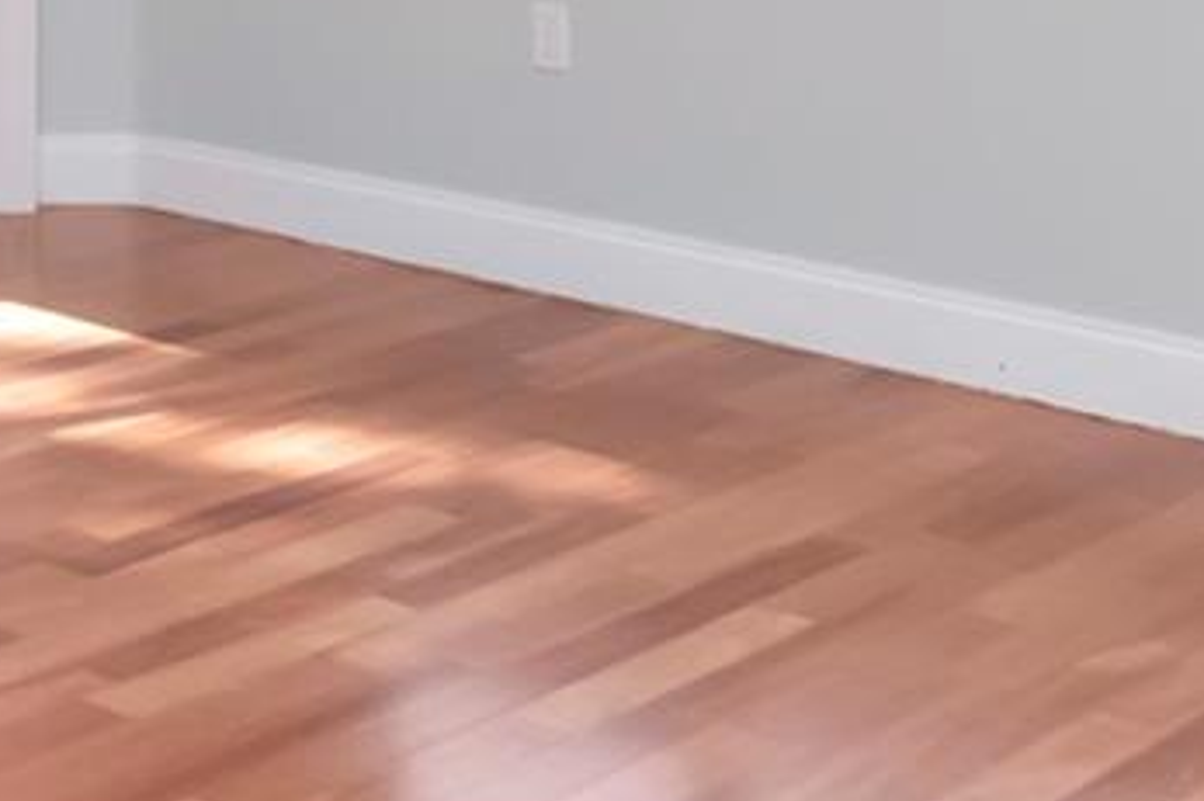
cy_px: -347
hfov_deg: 22.4
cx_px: -278
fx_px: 2774
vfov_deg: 15.4
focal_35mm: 83
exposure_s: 1/160
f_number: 8
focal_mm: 12
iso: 1000
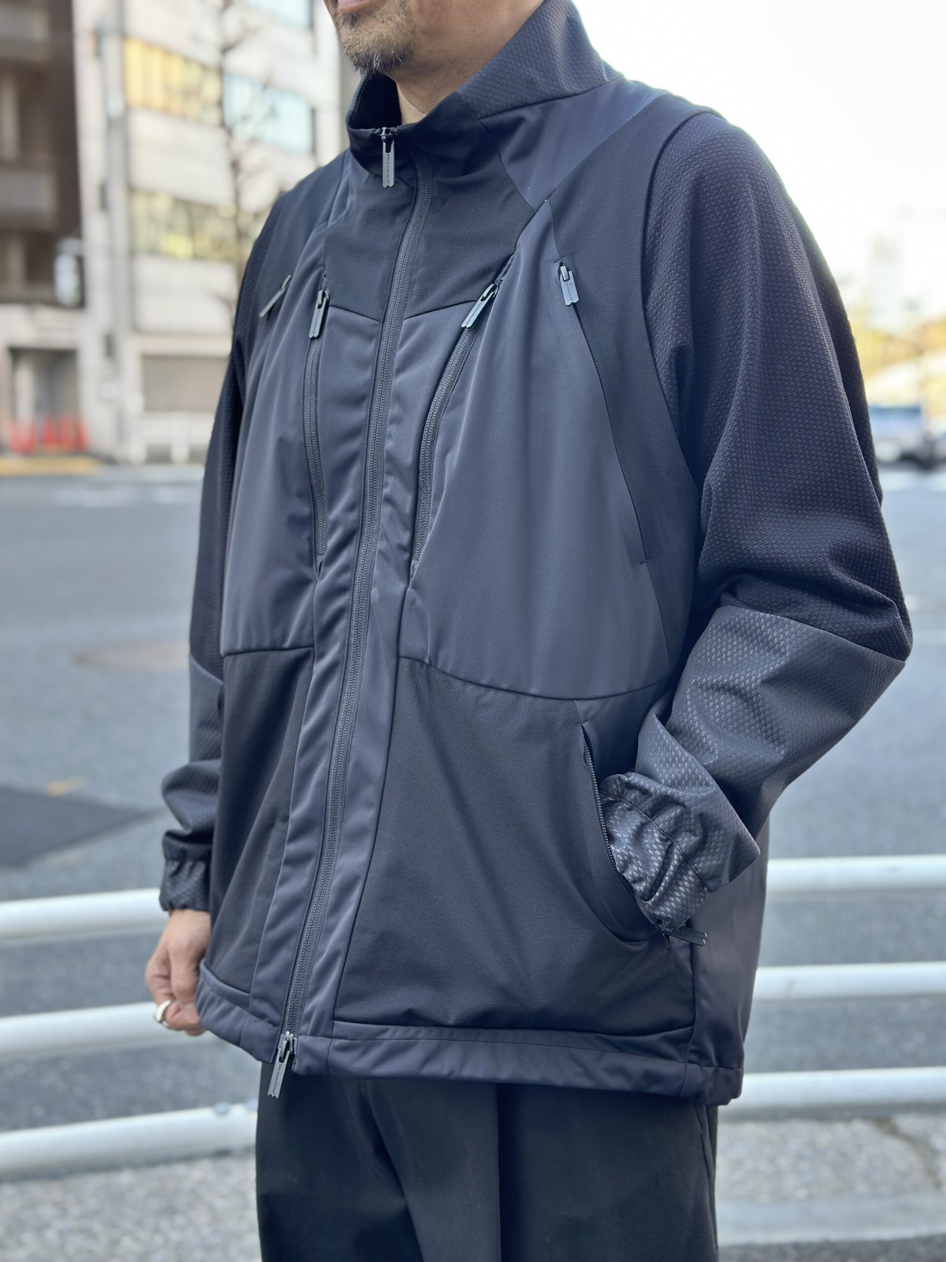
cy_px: 631
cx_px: 473
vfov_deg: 39.7
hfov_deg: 30.3
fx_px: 1749
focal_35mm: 48
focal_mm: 6.86
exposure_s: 1/171
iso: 100
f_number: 1.78
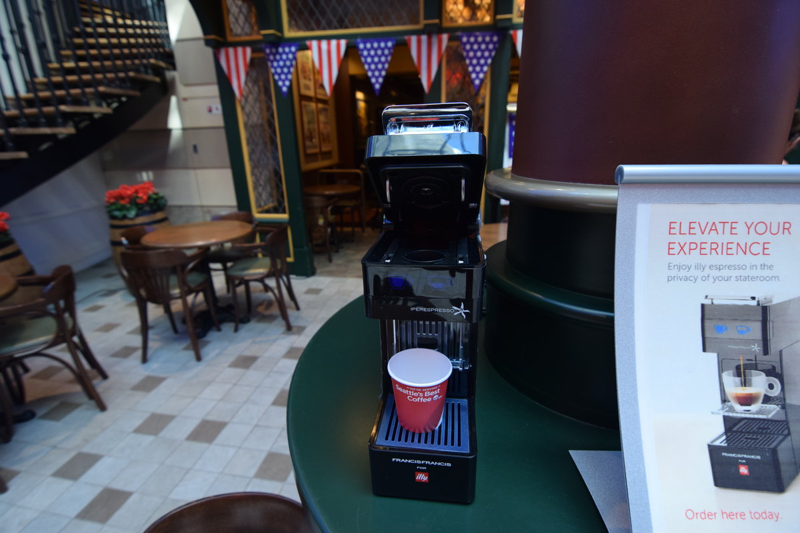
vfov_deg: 72.1
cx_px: 400
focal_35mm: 16
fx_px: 367
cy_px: 266
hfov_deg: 95.0
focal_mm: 11
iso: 720
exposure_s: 1/60
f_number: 4
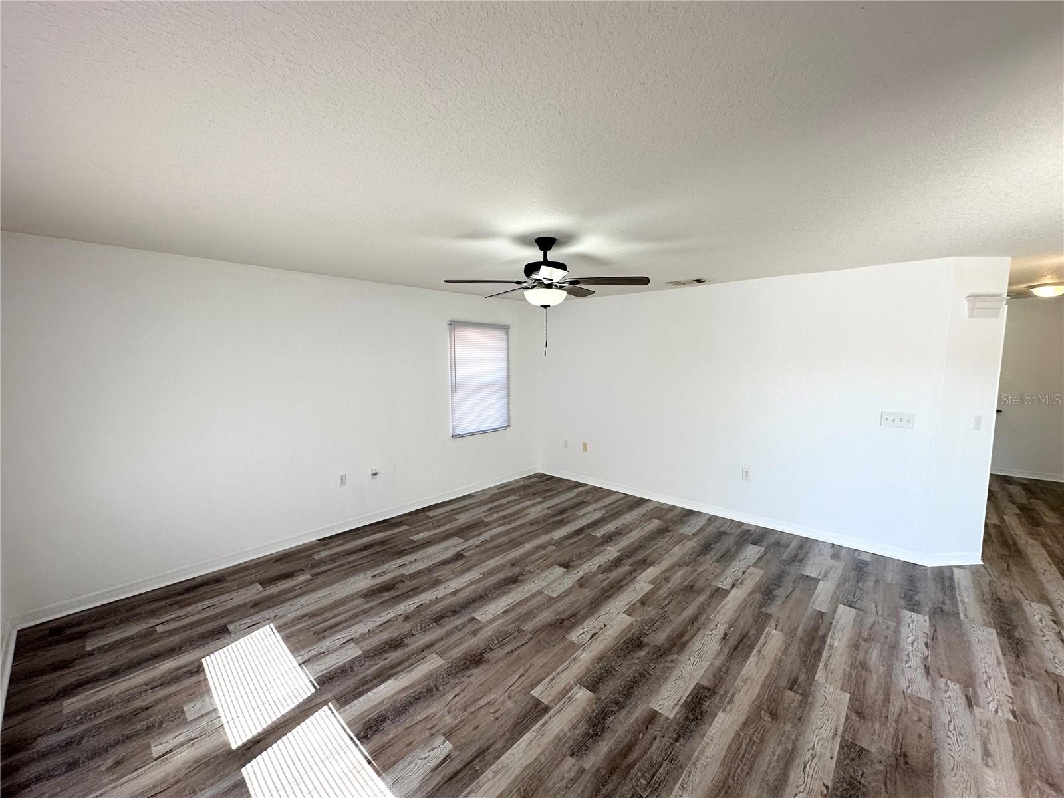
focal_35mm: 14
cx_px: 532
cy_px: 399
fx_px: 430
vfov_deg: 85.7
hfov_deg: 102.1
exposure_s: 1/120
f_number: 2.2
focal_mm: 2.22
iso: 80
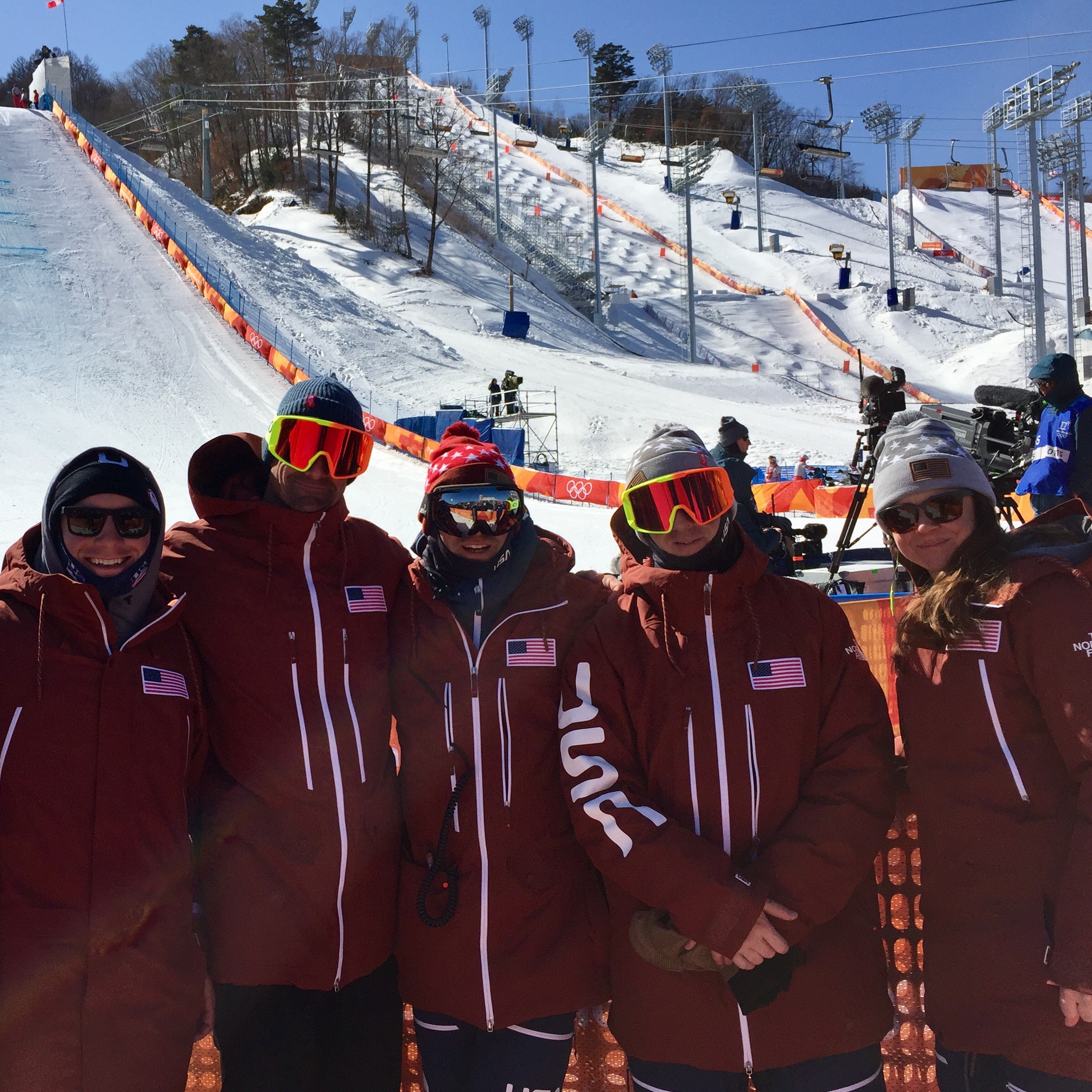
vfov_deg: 47.2
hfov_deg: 46.7
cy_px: 546
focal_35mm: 35
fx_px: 1249
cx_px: 398
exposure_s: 1/3049
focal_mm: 4.15
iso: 32
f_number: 2.2
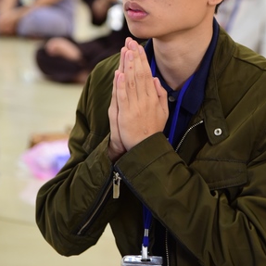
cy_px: 27
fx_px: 1756
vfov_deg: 8.6
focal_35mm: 202
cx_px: 146
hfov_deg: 8.7
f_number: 4
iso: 1600
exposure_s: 1/50
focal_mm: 105
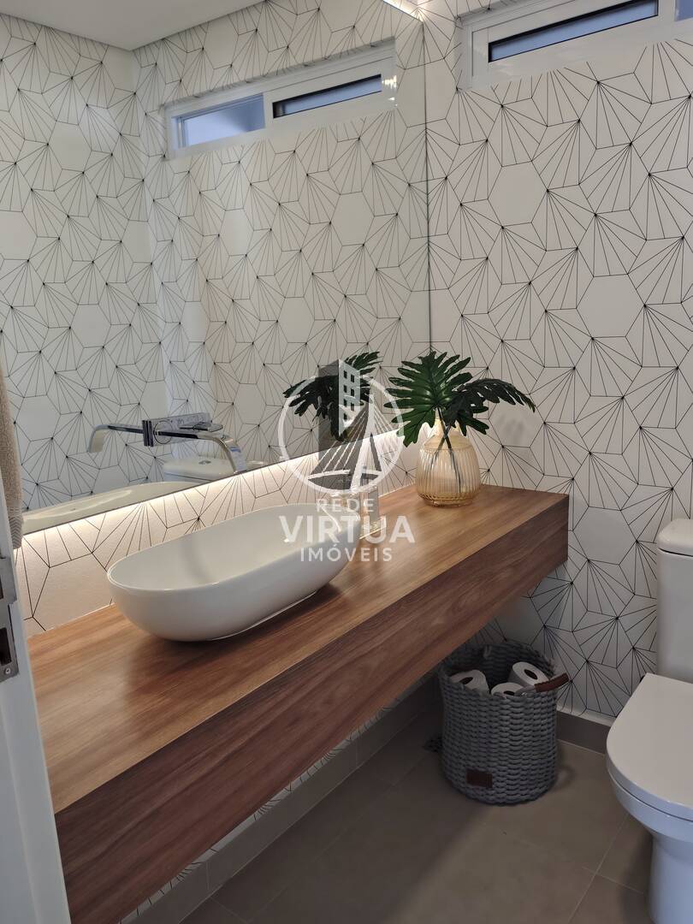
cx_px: 346
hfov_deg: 54.9
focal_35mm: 25
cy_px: 462
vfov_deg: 69.4
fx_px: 667
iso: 625
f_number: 1.7
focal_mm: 4.71
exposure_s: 1/60
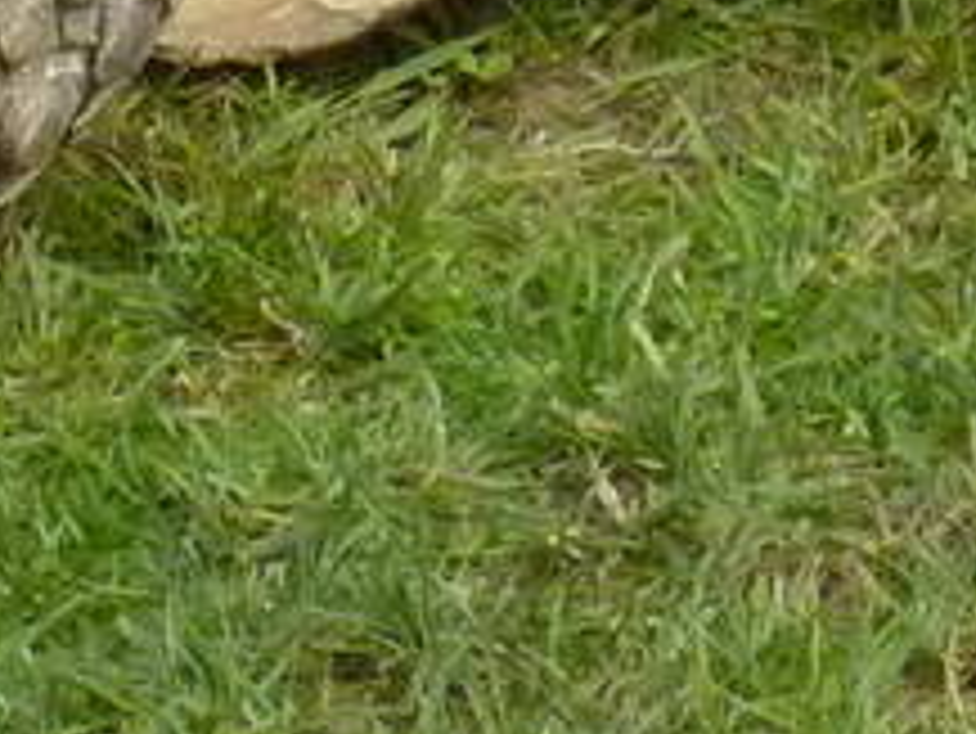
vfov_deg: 1.5
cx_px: 1264
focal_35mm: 1010
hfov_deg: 2.0
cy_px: -1513
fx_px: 28493
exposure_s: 1/500
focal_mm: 22.5
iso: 400
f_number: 4.5
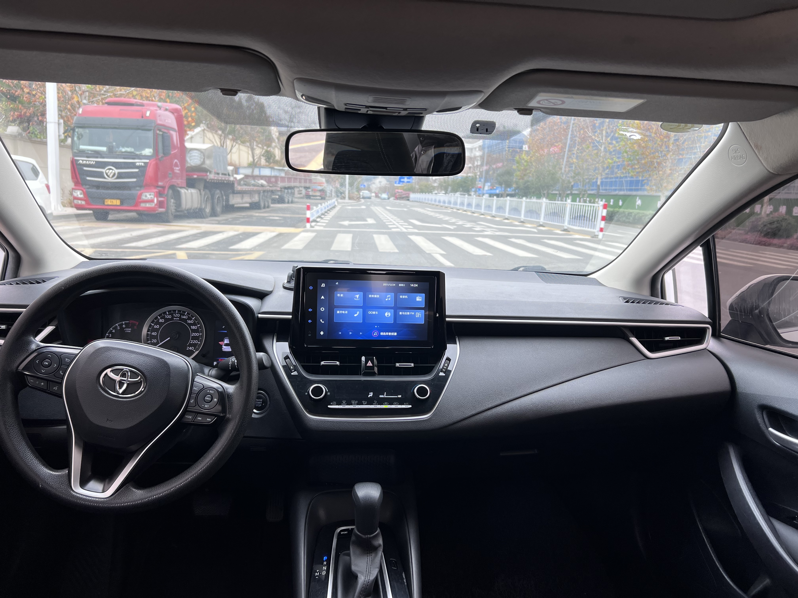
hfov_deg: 67.3
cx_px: 399
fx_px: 599
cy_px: 299
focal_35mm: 26
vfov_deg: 53.1
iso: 50
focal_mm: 5.7
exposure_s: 1/121
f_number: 1.5
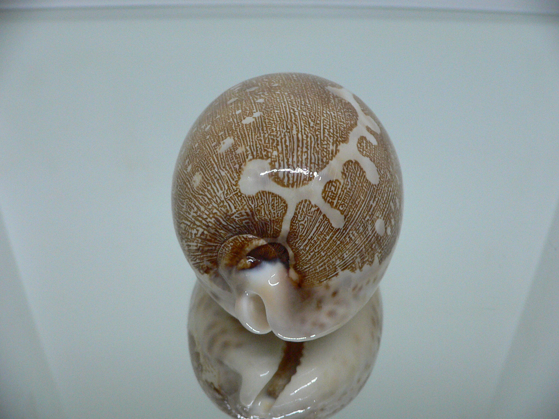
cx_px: 280
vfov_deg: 40.7
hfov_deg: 52.6
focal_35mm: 35
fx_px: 565
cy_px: 210
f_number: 2.8
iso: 200
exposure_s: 1/60
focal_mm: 4.6
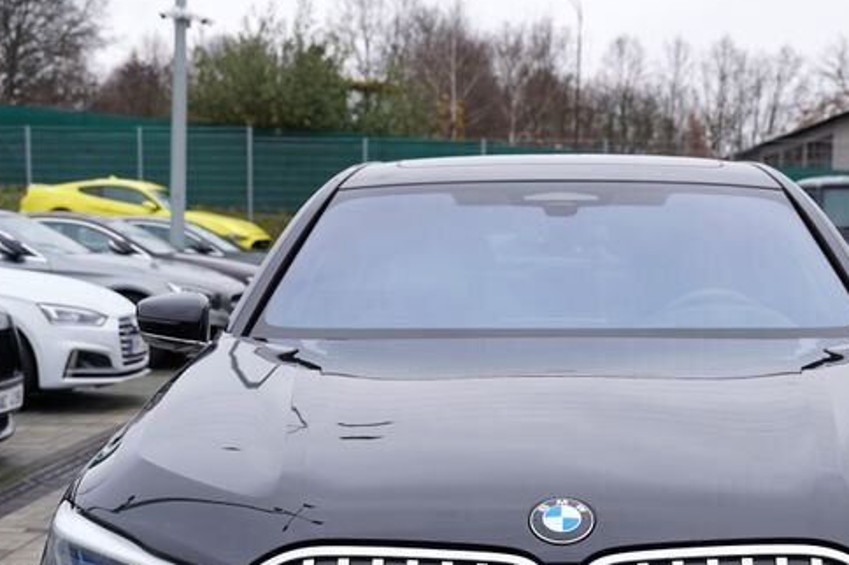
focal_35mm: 72
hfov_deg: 27.9
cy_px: 503
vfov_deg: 18.6
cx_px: 563
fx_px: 1697
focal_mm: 34
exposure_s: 1/100
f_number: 4.5
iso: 100
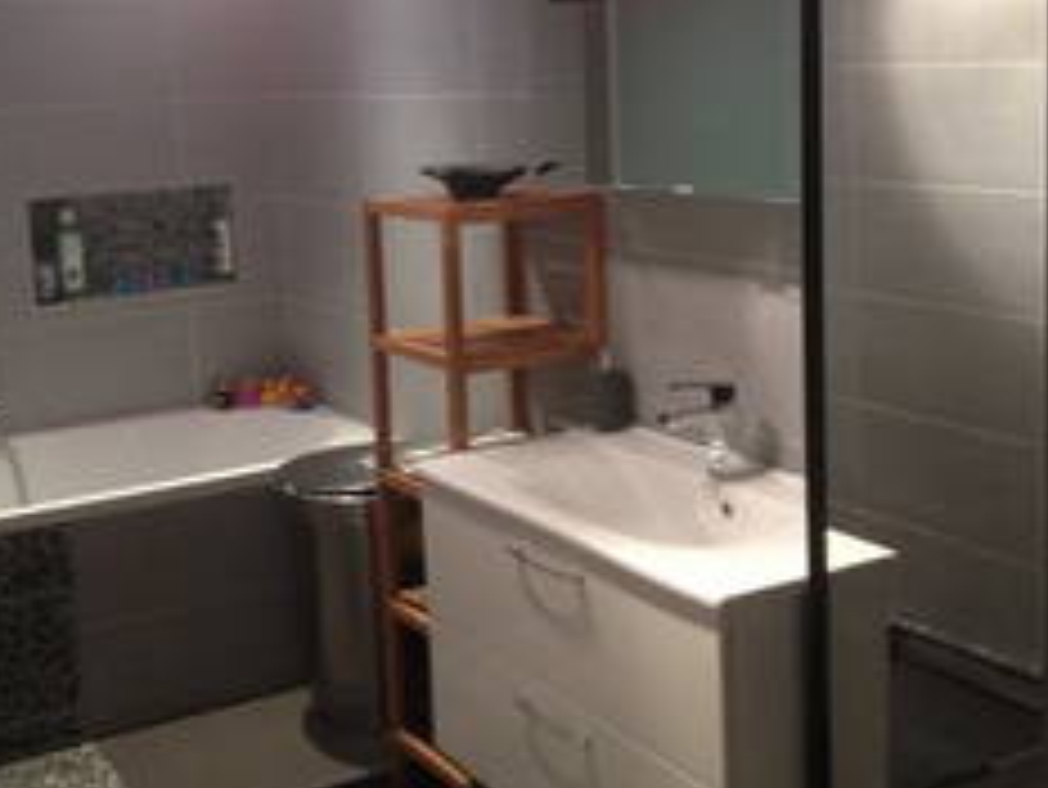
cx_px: 423
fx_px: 1636
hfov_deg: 35.4
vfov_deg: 26.9
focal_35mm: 54
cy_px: 279
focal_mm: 4.28
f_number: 2.4
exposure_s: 1/20
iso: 250
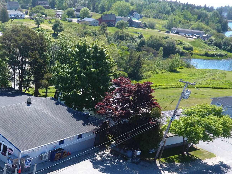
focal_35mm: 46
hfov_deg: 35.2
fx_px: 308
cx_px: -25
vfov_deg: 29.7
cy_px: 169
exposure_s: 1/400
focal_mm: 3.61
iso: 100
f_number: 2.8
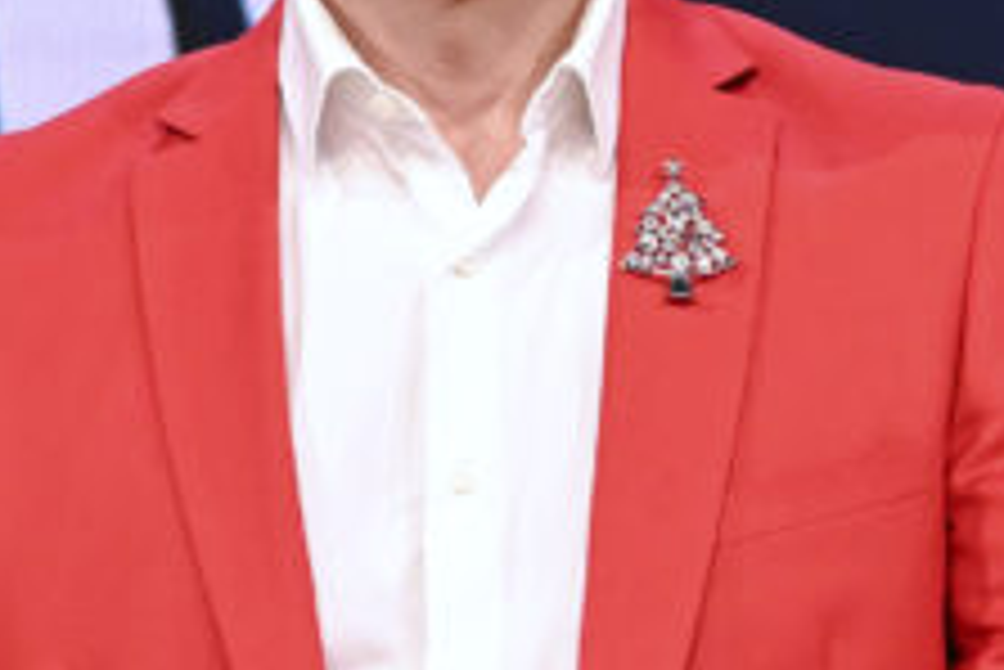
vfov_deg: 3.9
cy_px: 411
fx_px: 9851
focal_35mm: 353
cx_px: 491
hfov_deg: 5.8
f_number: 6.3
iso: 2000
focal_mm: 77
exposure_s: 1/200
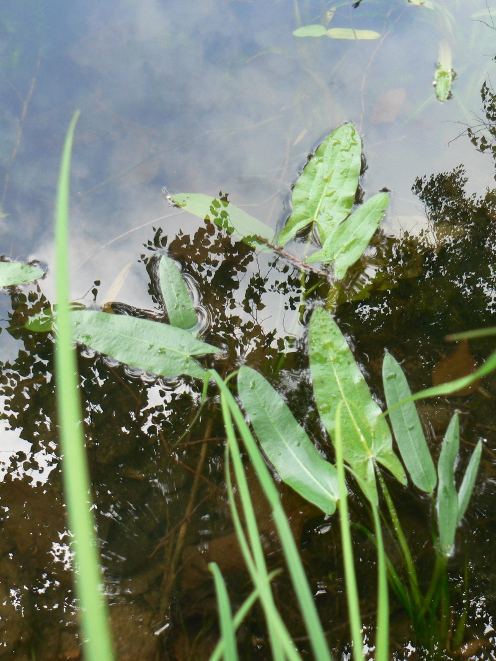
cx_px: 248
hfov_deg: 39.6
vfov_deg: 51.4
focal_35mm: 36
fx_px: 688
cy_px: 330
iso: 80
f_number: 4
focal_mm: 6
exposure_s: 1/80
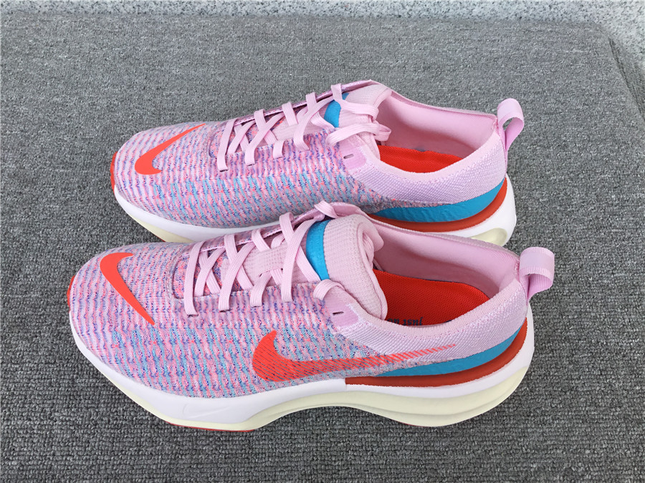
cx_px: 322
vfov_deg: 45.4
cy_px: 242
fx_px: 578
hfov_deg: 58.4
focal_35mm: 31
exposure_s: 1/382
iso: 25
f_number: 2.4
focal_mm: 3.3
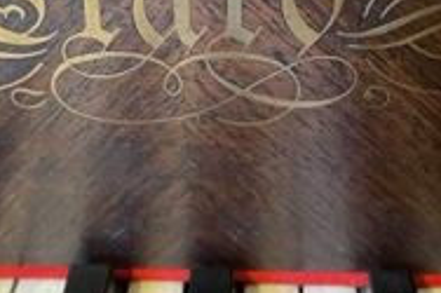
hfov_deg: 29.2
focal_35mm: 69
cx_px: 181
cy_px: 16
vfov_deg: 19.3
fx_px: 844
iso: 1000
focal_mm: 5.7
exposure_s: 1/25
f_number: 1.5
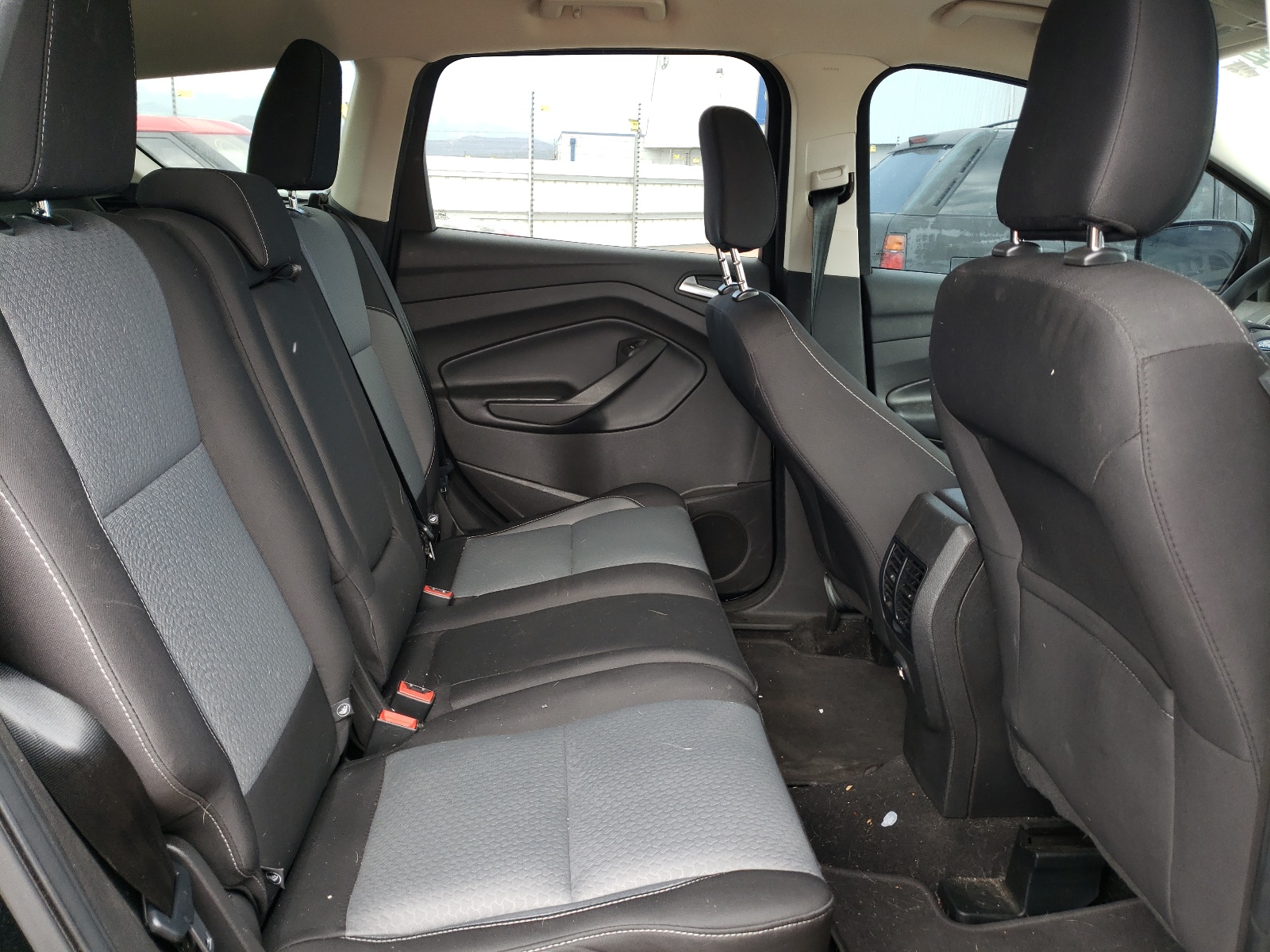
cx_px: 635
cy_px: 476
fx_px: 954
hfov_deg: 67.3
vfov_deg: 53.1
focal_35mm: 26
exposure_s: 1/100
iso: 52
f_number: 1.5
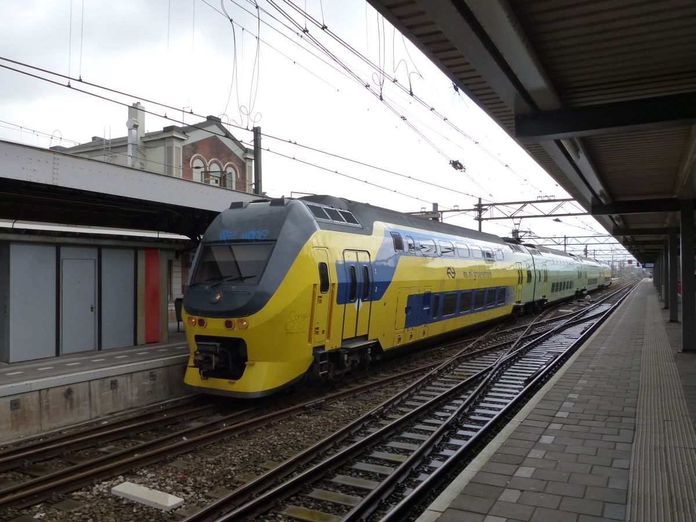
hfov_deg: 63.4
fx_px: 563
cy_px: 261
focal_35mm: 28
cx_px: 348
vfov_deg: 49.7
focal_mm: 5
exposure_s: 1/320
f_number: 4
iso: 160
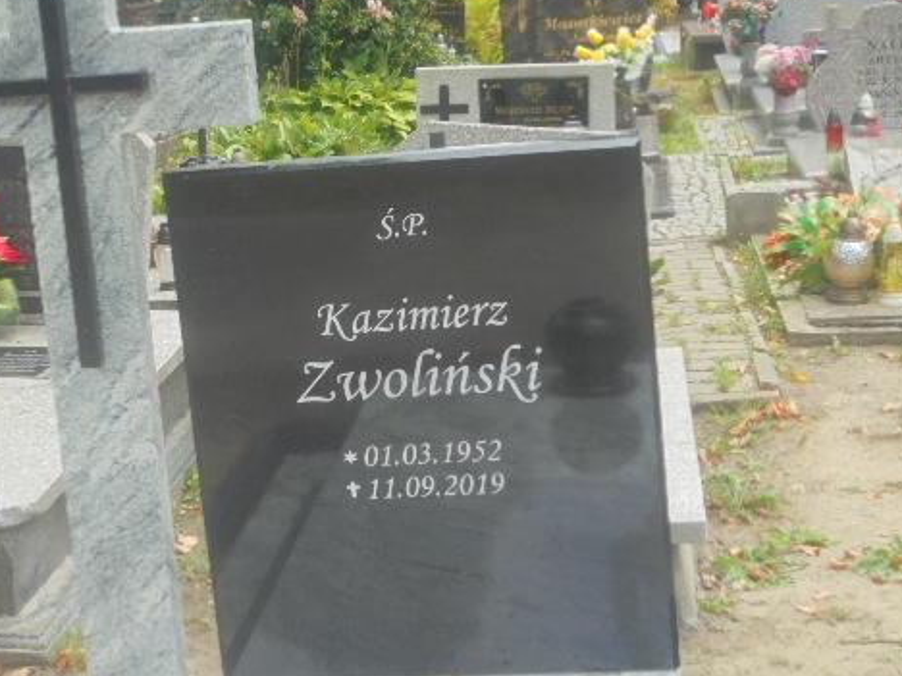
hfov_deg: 28.9
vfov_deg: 21.9
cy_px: 310
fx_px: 1746
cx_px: 358
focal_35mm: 67
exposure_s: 1/60
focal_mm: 8.9
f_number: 4.8
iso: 100
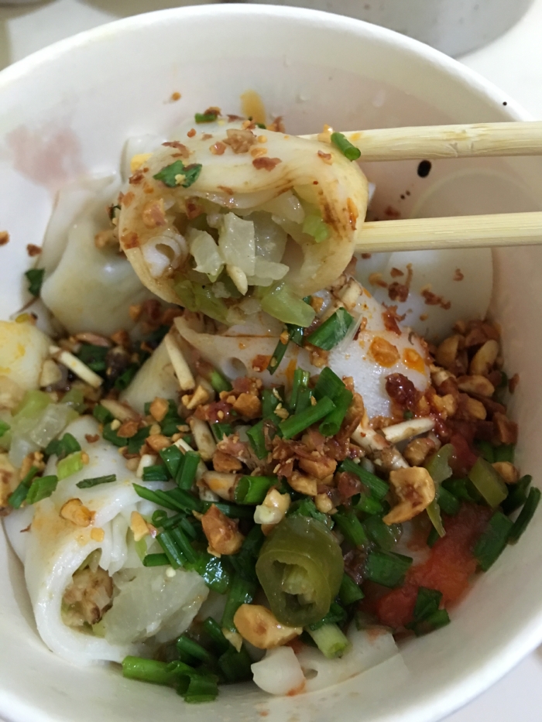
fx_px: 605
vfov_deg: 61.7
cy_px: 361
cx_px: 271
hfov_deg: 48.2
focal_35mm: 29
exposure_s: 1/8
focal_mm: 4.15
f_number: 2.2
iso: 125
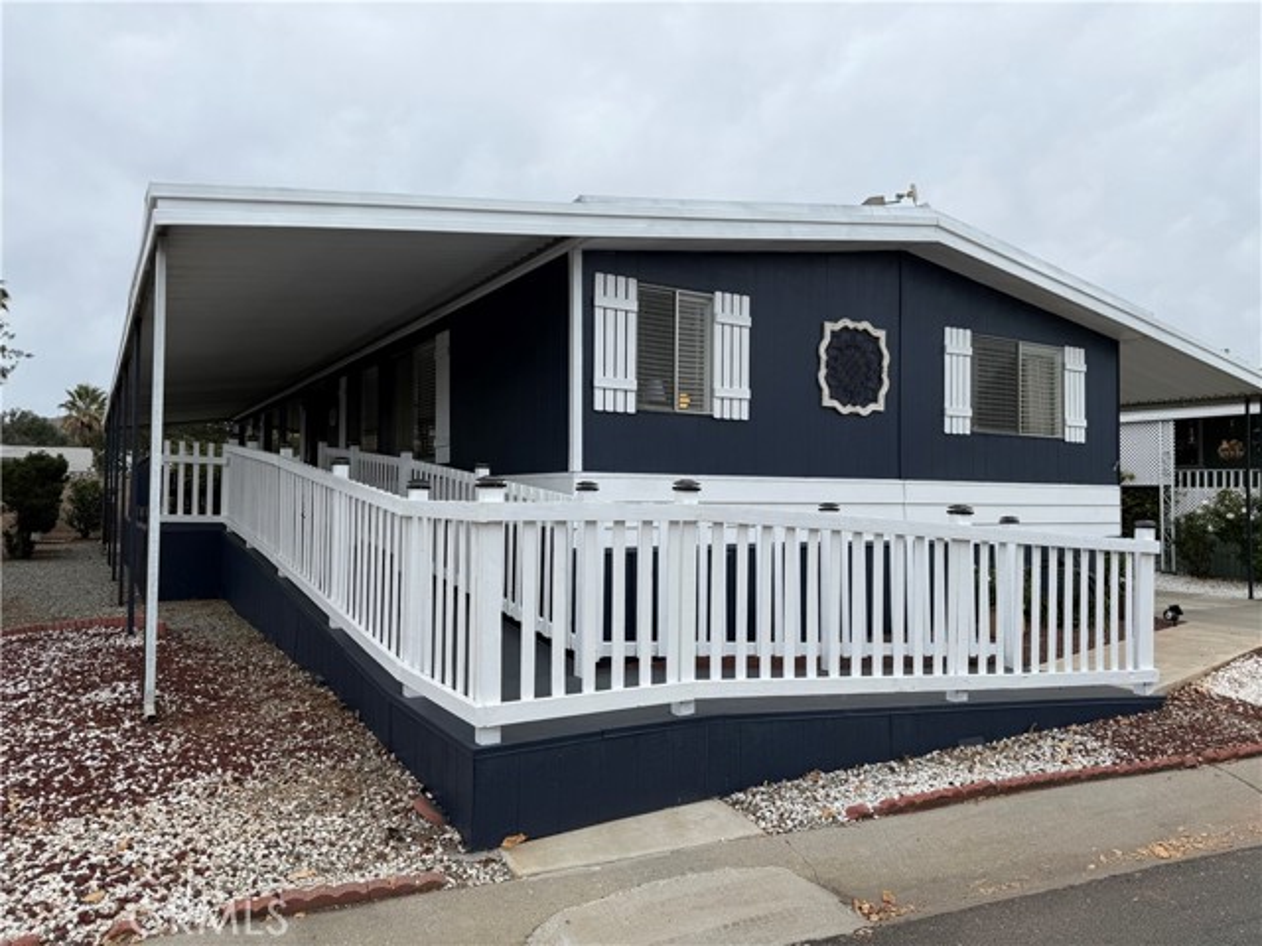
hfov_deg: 71.6
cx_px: 631
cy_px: 473
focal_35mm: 24
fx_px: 875
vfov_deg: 56.8
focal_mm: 6.76
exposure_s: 1/2907
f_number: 1.78
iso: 80
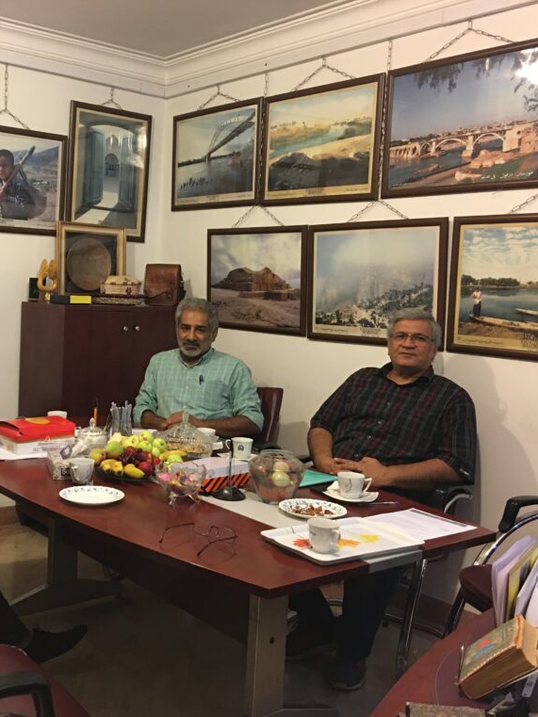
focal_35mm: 39
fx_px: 808
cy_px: 361
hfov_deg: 36.2
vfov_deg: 47.9
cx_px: 149
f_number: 2.2
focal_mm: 4.15
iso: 100
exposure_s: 1/10
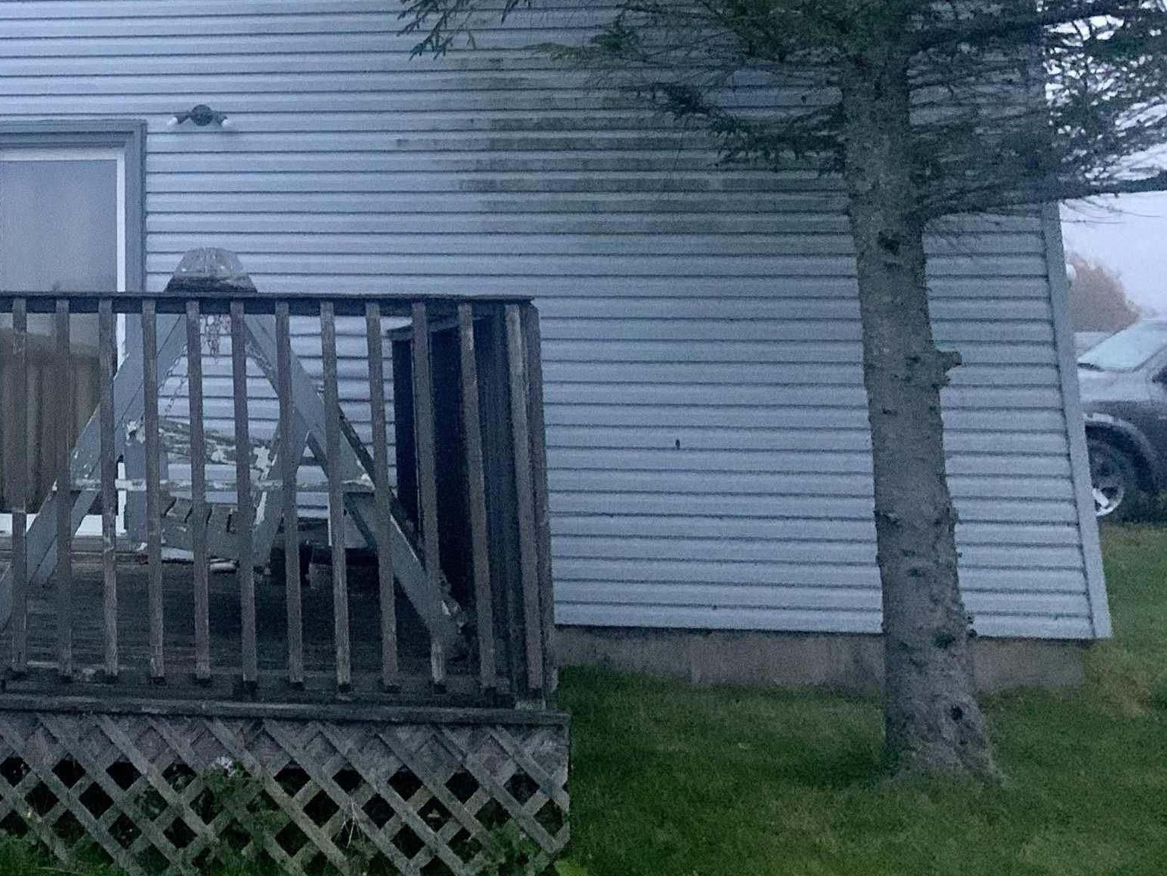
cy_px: 94
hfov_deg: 34.1
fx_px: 1753
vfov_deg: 27.1
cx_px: 41
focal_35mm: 52
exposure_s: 1/30
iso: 800
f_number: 1.8
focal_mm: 4.25
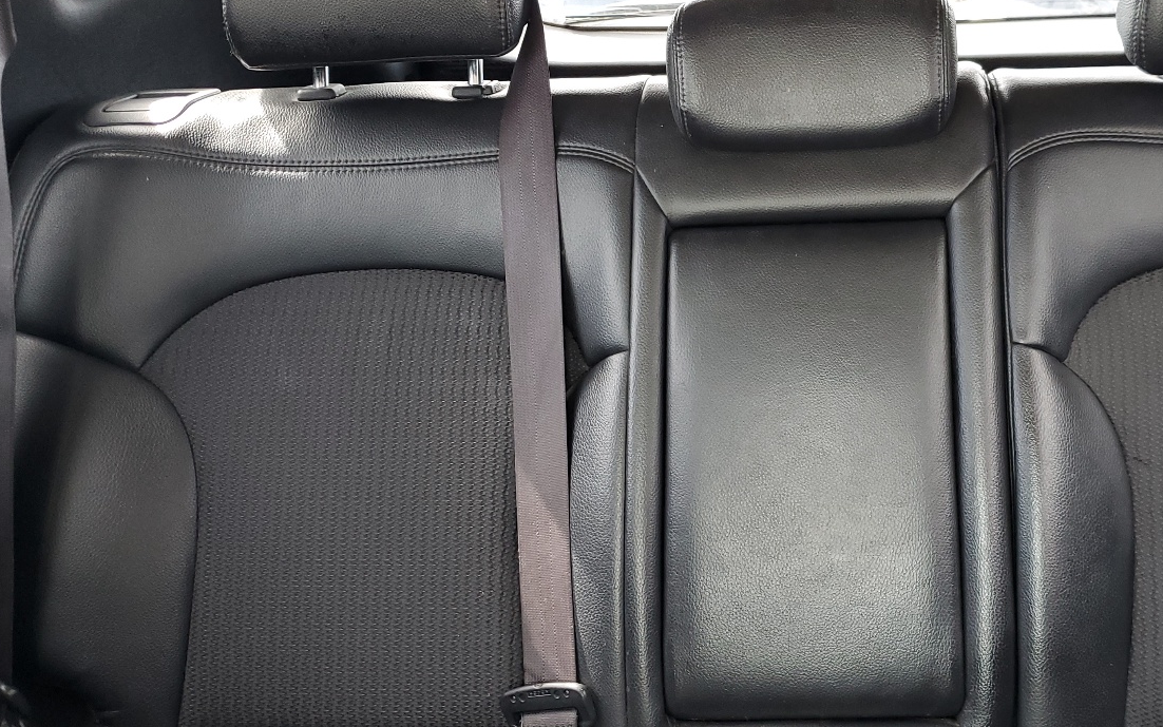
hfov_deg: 48.0
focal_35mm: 40
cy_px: 331
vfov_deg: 32.0
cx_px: 820
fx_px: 1268
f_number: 1.5
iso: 79
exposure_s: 1/60.2
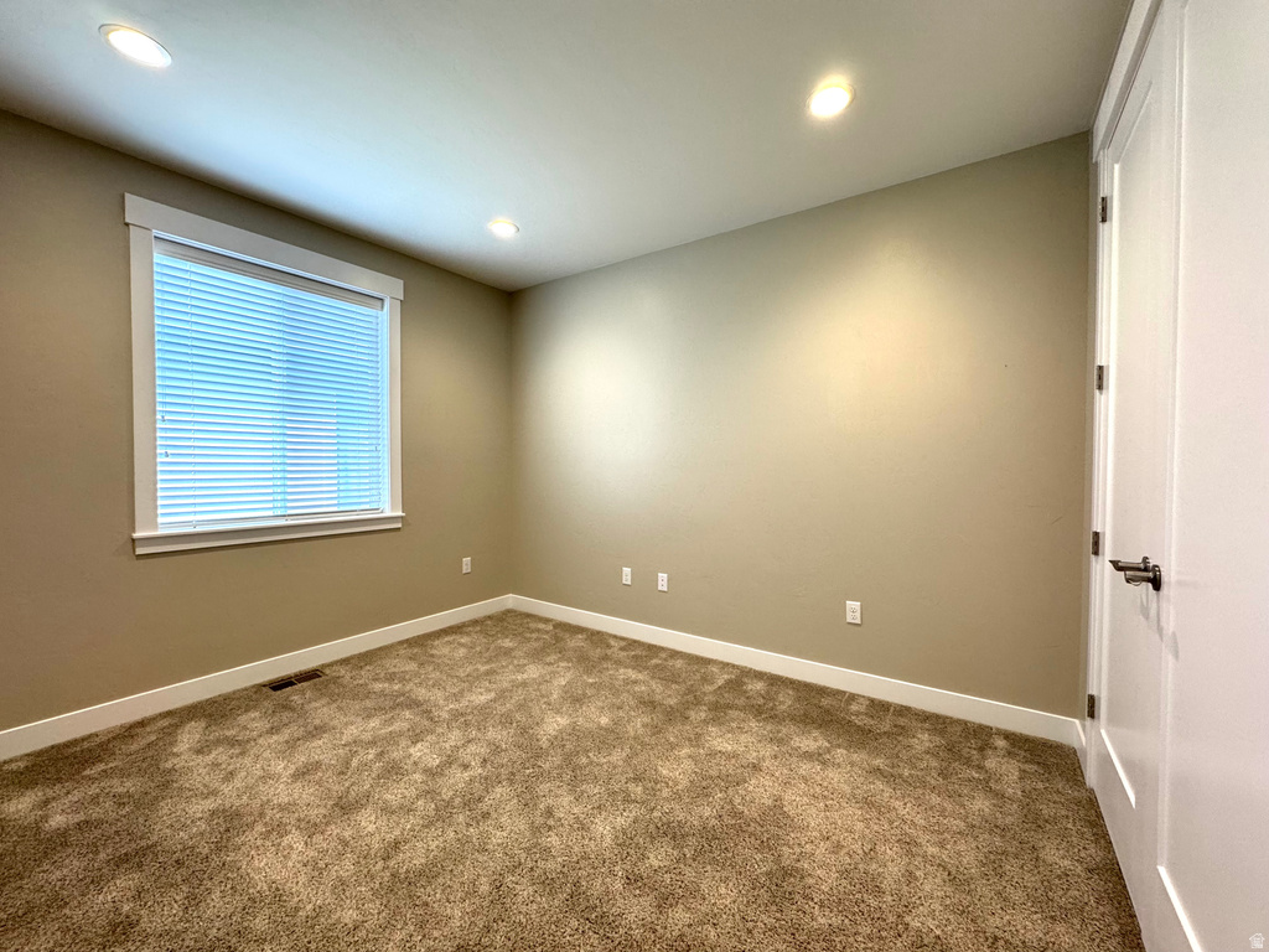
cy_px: 476
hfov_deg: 102.1
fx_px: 513
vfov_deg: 85.7
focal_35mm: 14
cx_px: 634
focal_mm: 2.22
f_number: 2.2
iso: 200
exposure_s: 1/120
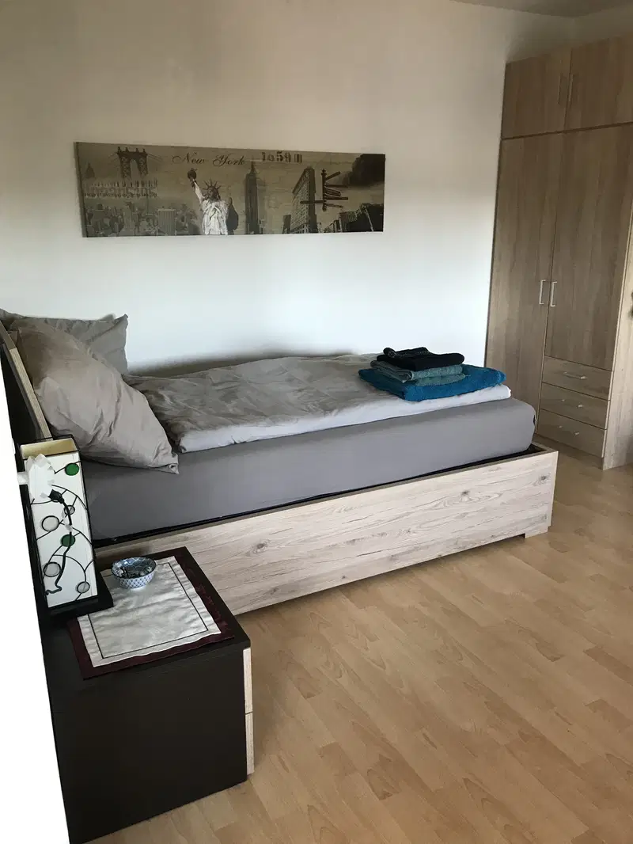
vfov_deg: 63.4
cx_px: 316
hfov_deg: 49.8
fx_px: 682
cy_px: 422
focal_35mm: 28
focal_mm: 3.99
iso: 40
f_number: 1.8
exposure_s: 1/17
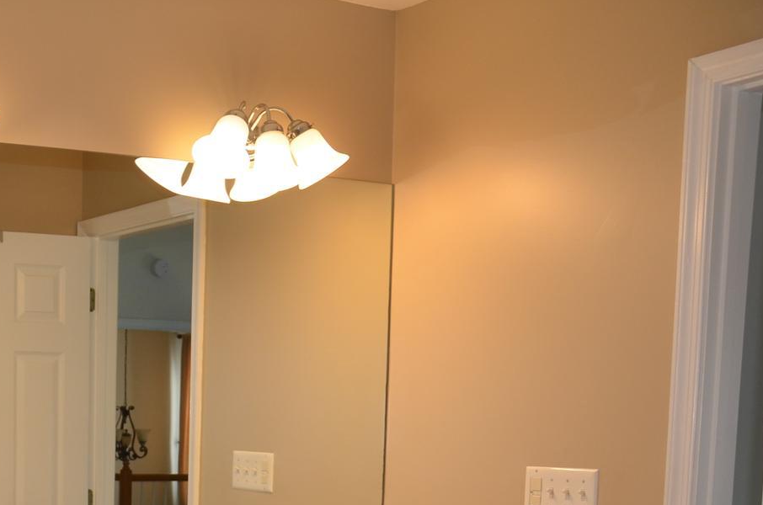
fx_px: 1290
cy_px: 567
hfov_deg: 30.1
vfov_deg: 21.0
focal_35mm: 61
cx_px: -40
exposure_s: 1/125
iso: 250
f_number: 3.5
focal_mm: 18
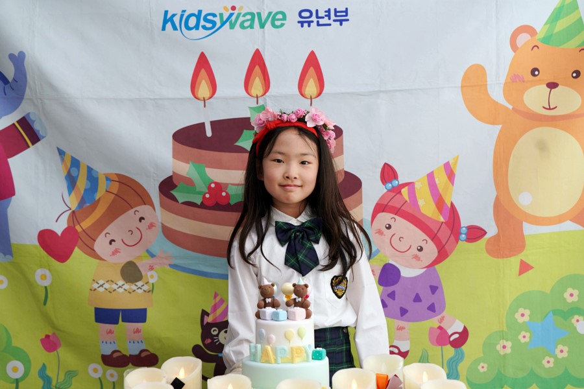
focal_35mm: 70
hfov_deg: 28.8
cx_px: 292
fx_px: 1135
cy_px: 194
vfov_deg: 19.5
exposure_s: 1/160
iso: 320
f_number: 4
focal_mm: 70
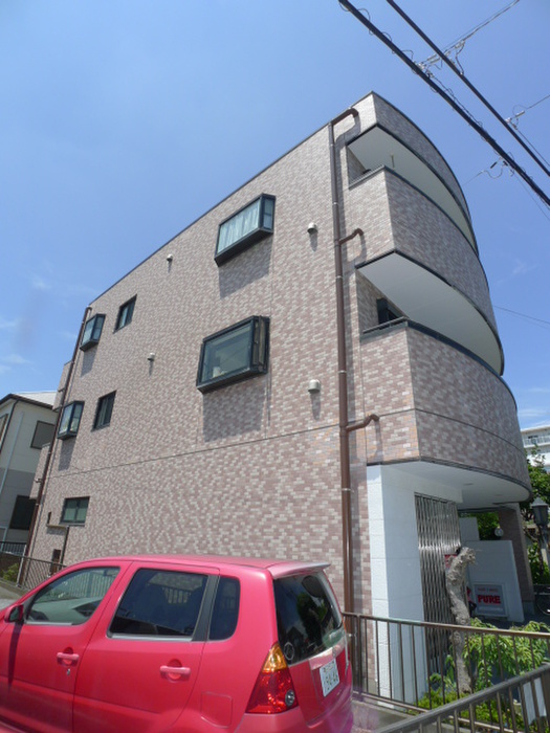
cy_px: 366
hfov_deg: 71.6
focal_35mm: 18
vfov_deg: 87.8
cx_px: 275
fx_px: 381
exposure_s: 1/800
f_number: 4
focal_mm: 3.9
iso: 100
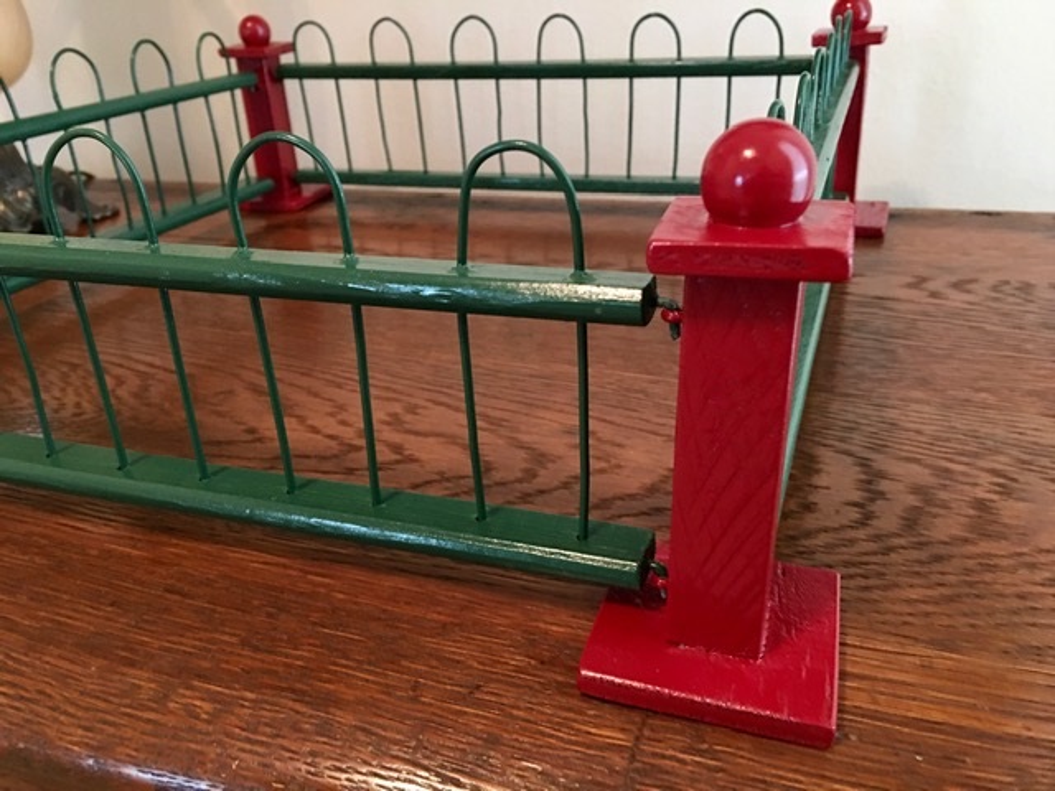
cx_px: 528
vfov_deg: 48.2
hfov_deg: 61.7
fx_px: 884
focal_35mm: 29
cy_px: 396
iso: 50
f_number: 2.2
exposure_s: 1/4
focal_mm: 4.15
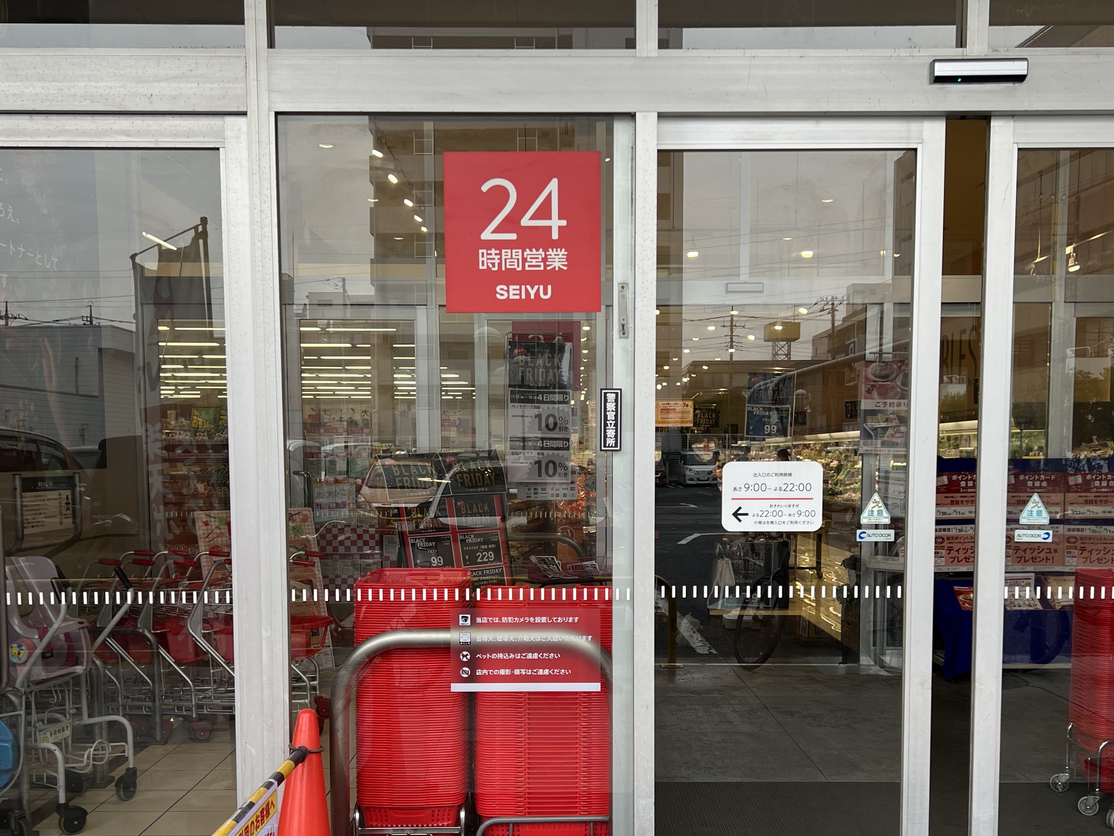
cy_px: 539
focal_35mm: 36
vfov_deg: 39.3
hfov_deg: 51.4
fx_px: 1159
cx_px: 564
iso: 40
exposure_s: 1/282
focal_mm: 5.7
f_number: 1.5
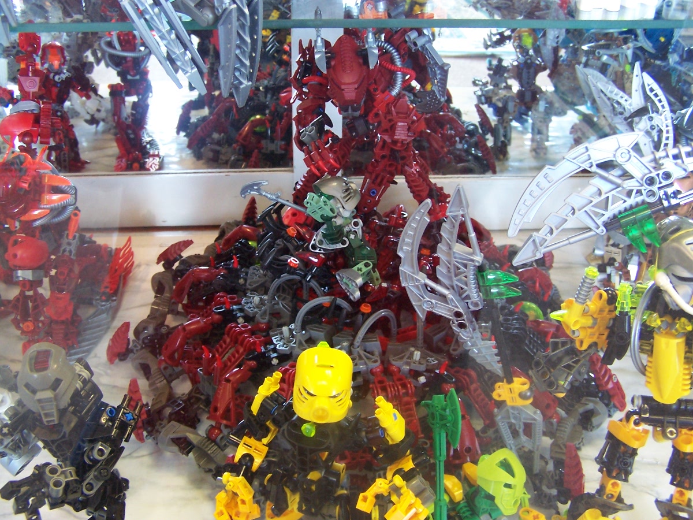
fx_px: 761
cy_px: 260
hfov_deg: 49.0
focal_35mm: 38
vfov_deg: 37.7
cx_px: 346
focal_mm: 6.3
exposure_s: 1/8
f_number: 2.8
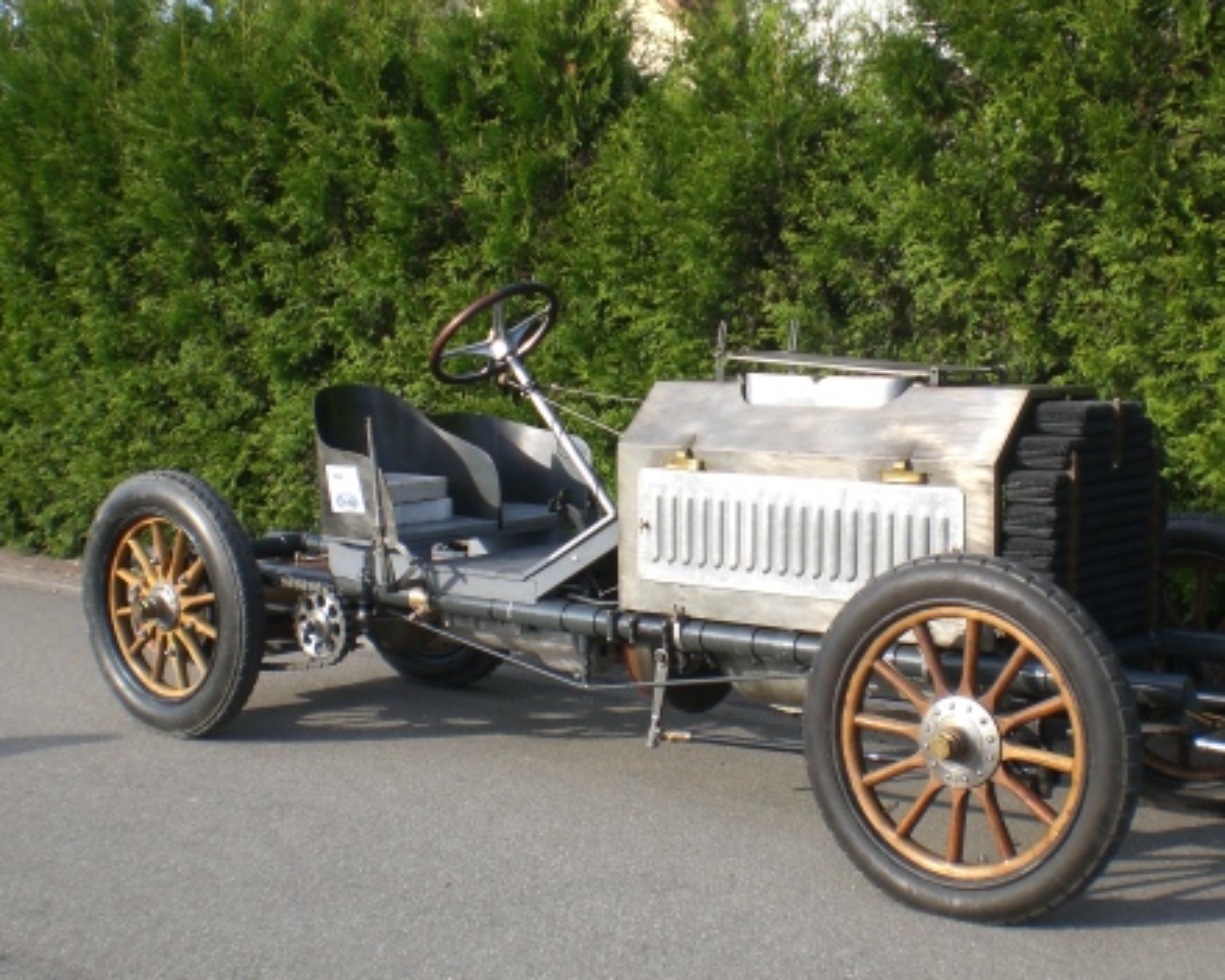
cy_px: 540
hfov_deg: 34.7
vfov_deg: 28.1
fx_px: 1958
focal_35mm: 54
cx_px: 688
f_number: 4.4
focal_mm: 6.3
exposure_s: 1/200
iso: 50
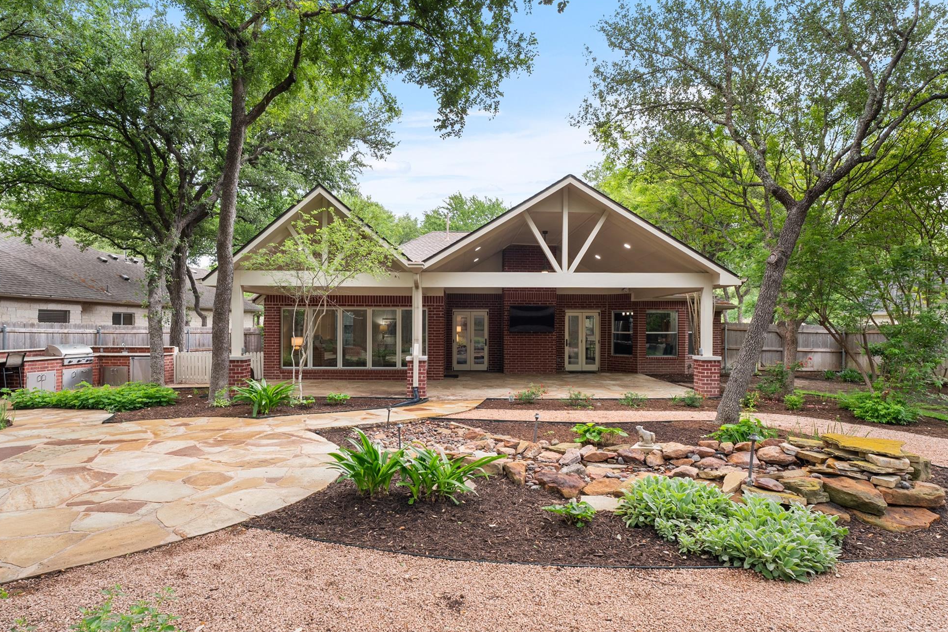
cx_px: 471
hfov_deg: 86.9
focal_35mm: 19
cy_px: 329
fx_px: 500
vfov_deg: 64.5
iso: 250
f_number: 10
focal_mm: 18
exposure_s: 1/5
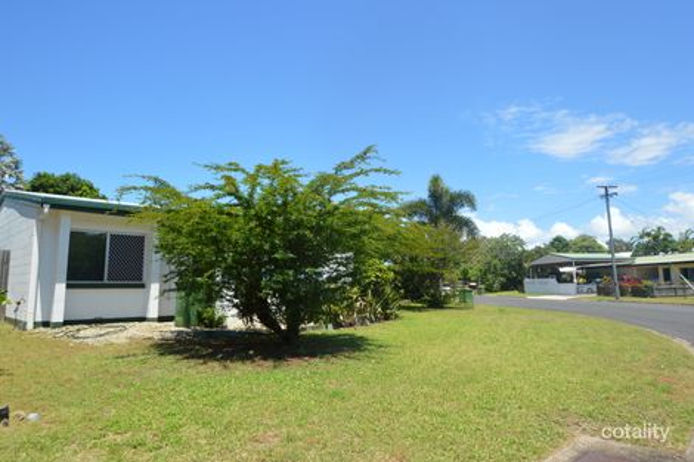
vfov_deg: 53.1
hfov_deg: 73.8
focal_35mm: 24
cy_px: 231
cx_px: 347
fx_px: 462
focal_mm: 16
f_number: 7.1
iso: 100
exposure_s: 1/200
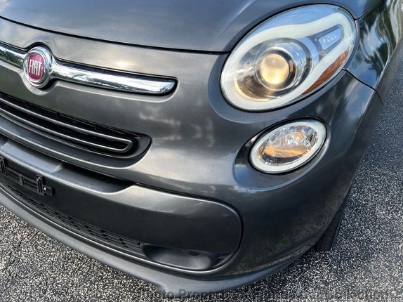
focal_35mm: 29
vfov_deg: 48.2
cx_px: 187
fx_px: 337
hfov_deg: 61.6
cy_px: 141
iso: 50
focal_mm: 5.7
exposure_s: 1/1009
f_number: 1.5
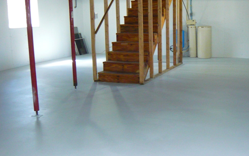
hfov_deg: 44.5
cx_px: 169
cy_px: 62
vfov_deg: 29.1
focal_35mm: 44
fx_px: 299
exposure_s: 1/30
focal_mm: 4.6
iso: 320
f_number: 2.8
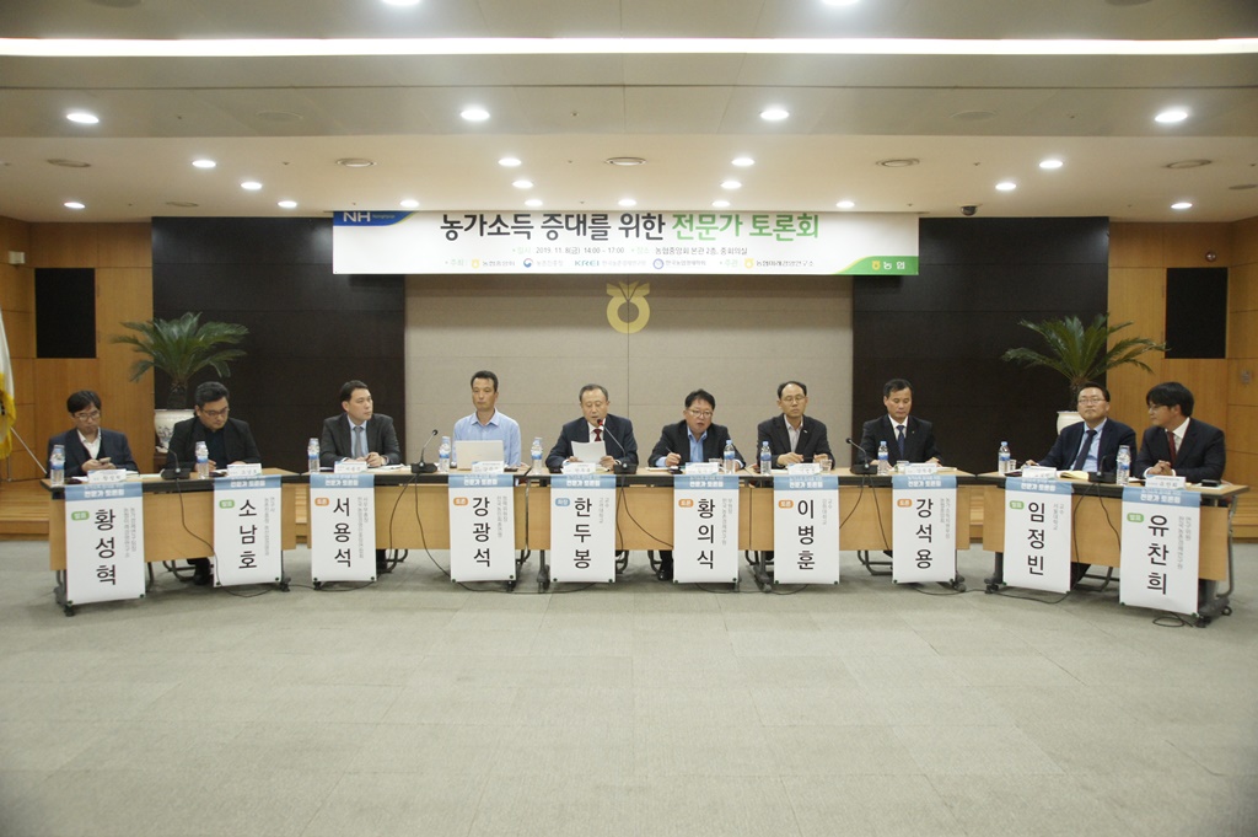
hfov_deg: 62.0
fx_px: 1047
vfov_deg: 43.5
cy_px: 418
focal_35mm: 30
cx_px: 629
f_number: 4
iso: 1600
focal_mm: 20
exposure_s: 1/200
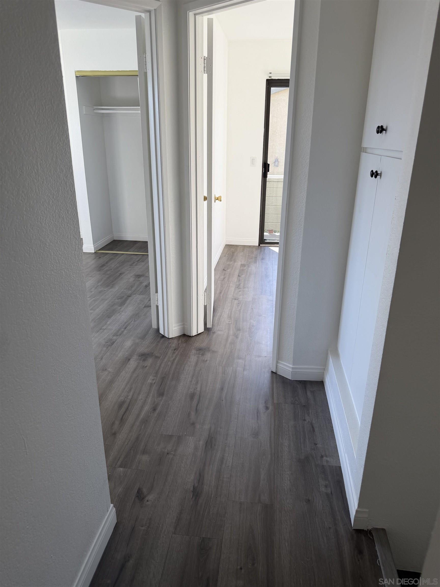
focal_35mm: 24
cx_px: 220
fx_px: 407
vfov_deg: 71.6
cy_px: 294
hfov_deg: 56.8
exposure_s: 1/341
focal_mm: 6.76
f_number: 1.78
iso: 80
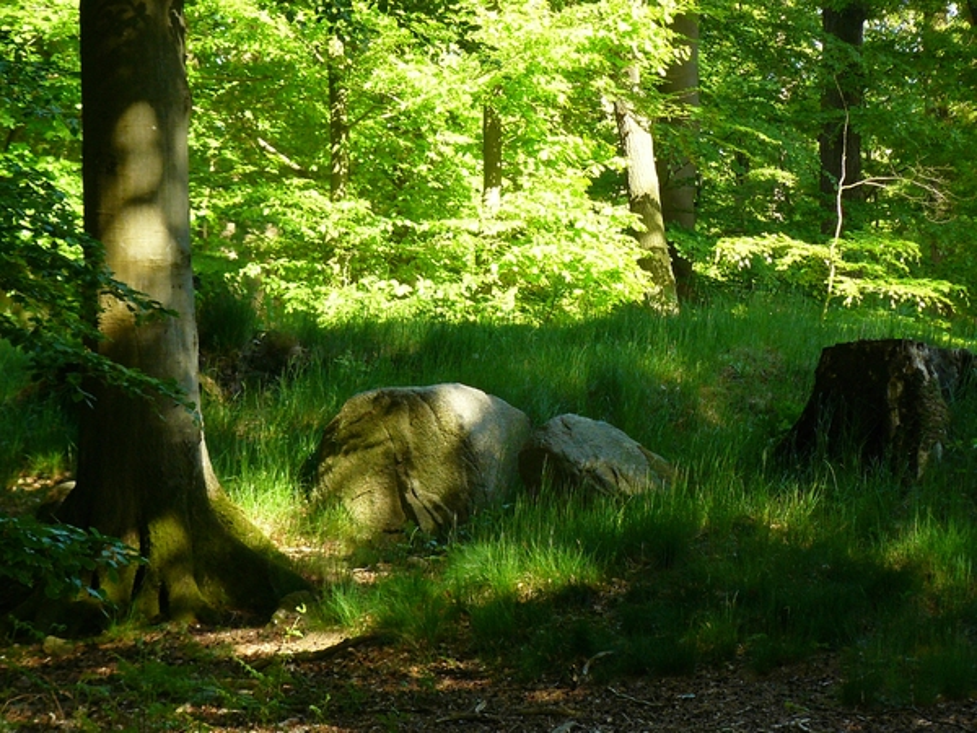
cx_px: 488
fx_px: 6294
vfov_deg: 6.7
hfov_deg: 8.9
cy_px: 366
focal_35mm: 223
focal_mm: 31
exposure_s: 1/100
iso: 200
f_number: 4
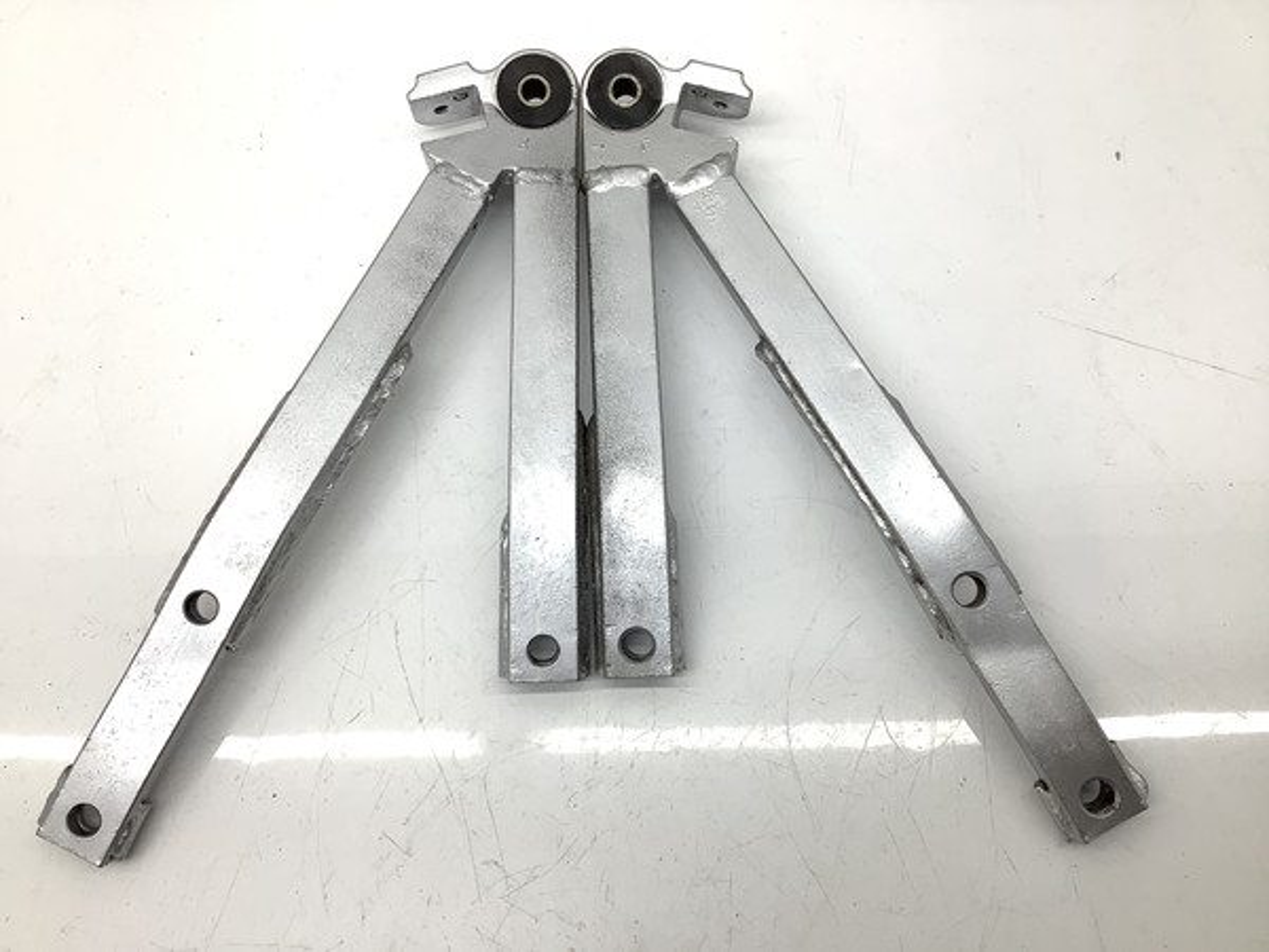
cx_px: 634
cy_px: 476
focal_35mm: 31
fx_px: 1136
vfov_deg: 45.4
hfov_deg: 58.4
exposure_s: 1/120
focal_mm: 3.3
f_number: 2.4
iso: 40
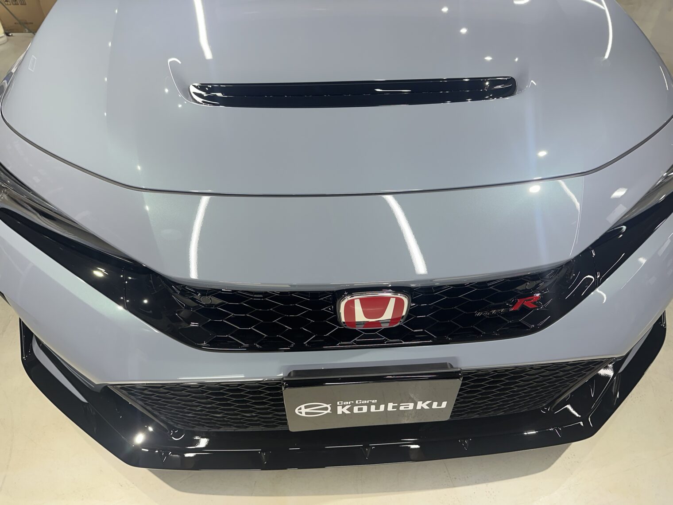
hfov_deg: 71.6
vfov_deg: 56.8
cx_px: 336
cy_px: 252
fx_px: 467
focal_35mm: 24
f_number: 1.78
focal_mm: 6.86
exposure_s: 1/120
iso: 80
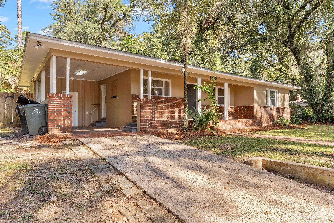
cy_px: 112
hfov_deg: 78.6
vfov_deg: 57.2
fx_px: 204
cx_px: 167
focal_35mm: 22
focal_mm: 22
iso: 100
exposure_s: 1/4
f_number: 9
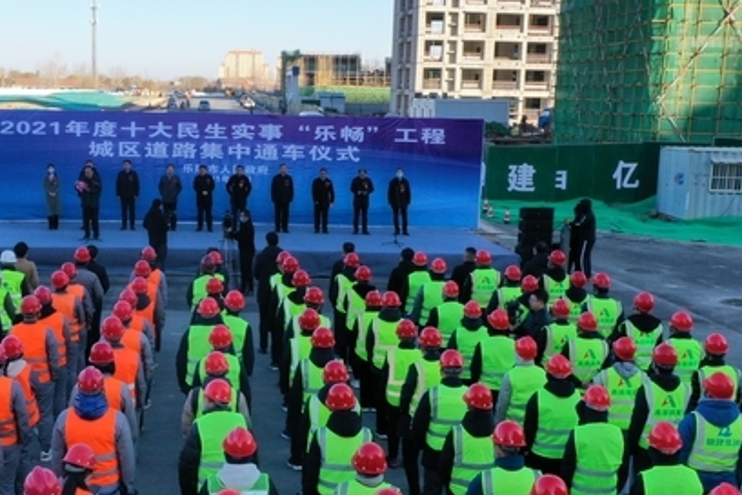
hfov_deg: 40.6
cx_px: 251
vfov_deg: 28.1
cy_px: 276
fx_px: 989
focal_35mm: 48
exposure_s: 1/80
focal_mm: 10.26
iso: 100
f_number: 10
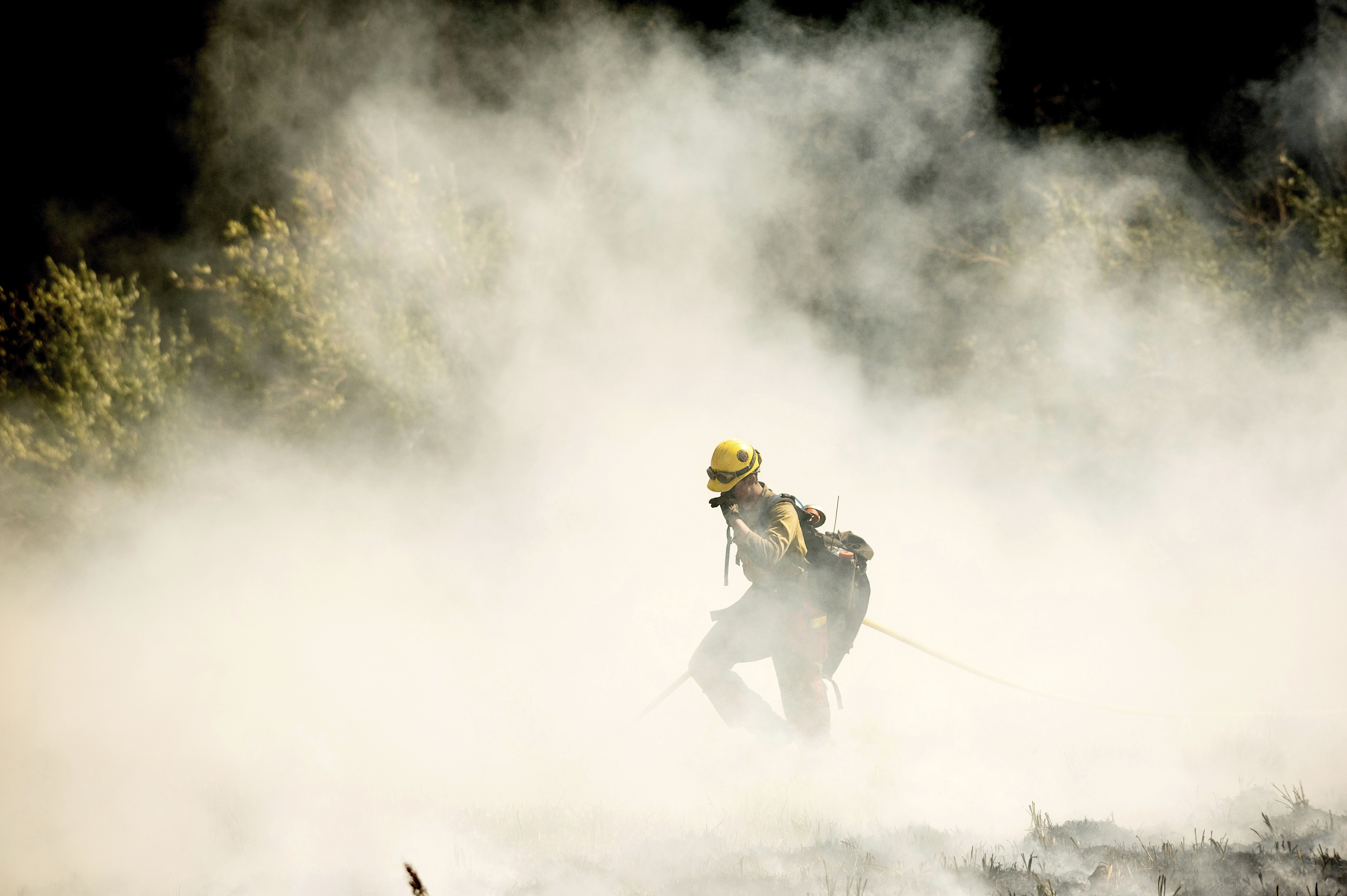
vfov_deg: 6.9
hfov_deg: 10.3
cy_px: 448
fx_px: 7478
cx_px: 674
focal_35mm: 200
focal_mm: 200
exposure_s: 1/4000
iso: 560
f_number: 4
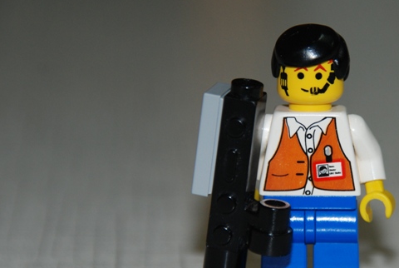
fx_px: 5552
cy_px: 151
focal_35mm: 500
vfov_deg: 2.8
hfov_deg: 4.1
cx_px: 313
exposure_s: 1/60
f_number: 6.3
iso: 400
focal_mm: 200
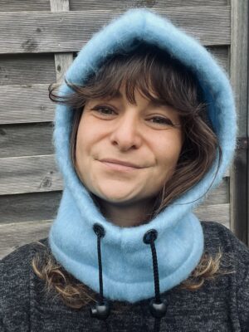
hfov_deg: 46.8
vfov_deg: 60.0
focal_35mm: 30
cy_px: 166
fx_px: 288
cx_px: 124
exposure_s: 1/121
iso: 80
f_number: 2.2
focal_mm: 2.71
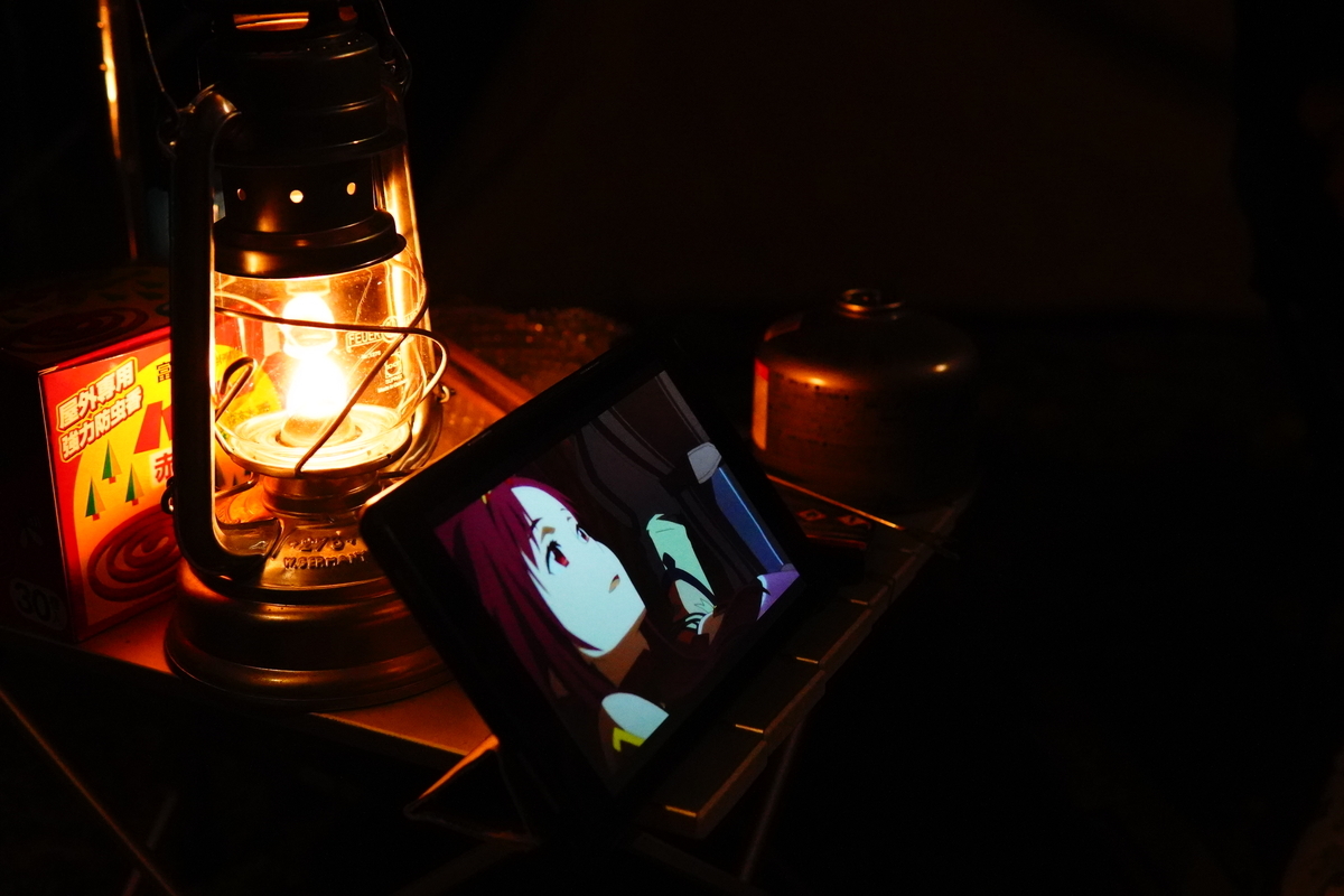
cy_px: 448
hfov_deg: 43.6
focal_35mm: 45
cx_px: 672
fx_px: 1680
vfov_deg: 29.9
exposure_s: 1/250
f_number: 3.2
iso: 12800
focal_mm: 30
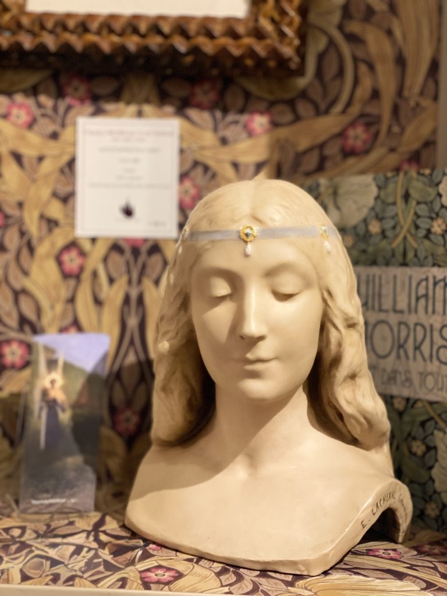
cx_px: 224
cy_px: 298
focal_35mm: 52
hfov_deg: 28.0
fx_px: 895
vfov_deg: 36.8
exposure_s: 1/33
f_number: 2
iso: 250
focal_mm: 6
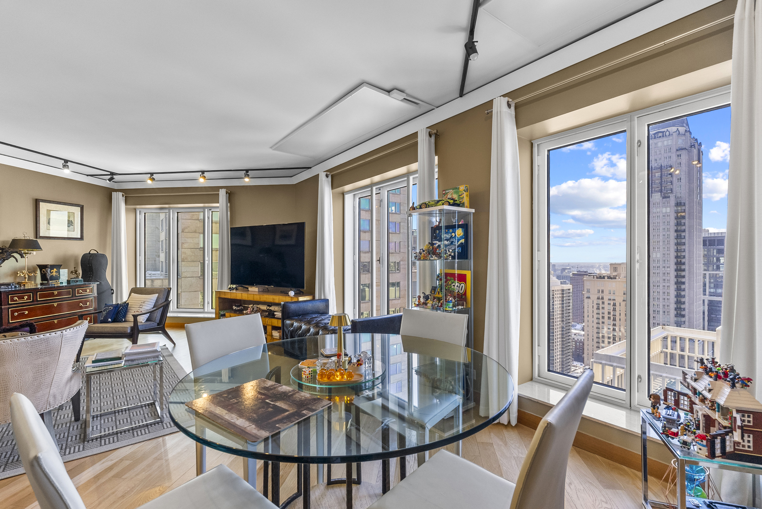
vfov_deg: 73.8
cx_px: 381
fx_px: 339
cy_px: 254
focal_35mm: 16
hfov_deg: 96.7
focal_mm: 16
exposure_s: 1/1.67
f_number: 8
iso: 640
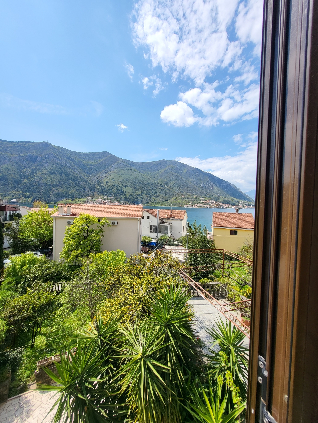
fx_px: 159
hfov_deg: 89.9
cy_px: 212
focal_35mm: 13
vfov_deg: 106.2
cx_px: 159
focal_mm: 1.74
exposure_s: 1/1148
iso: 32
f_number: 2.2
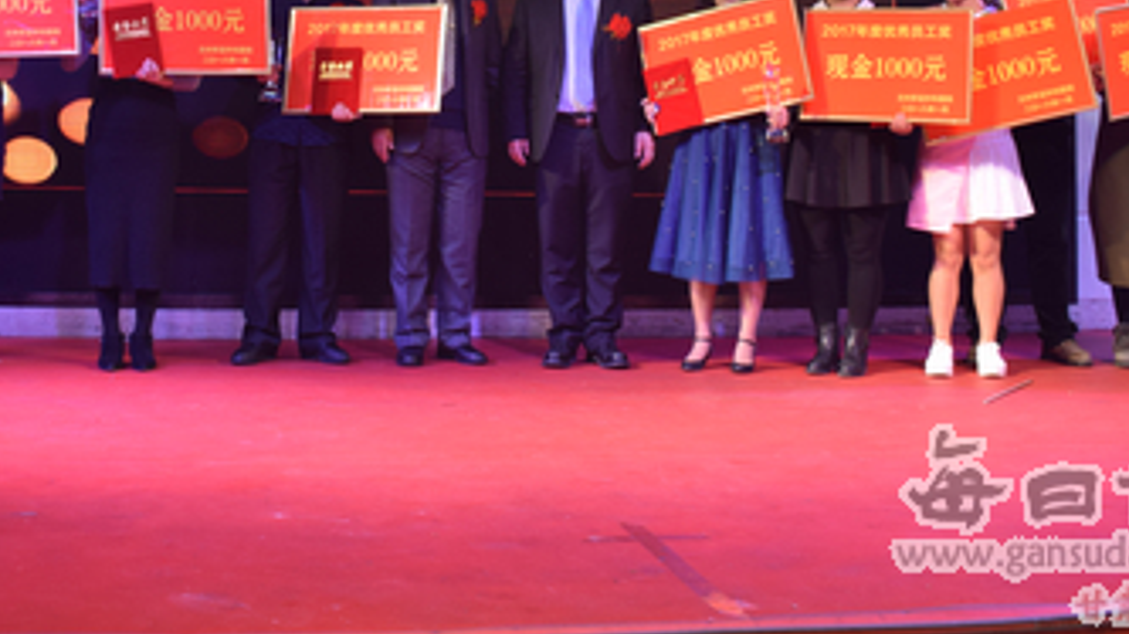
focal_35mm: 51
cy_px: 34
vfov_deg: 22.7
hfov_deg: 40.3
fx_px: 1526
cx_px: 427
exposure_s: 1/80
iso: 400
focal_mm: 18
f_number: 4.5
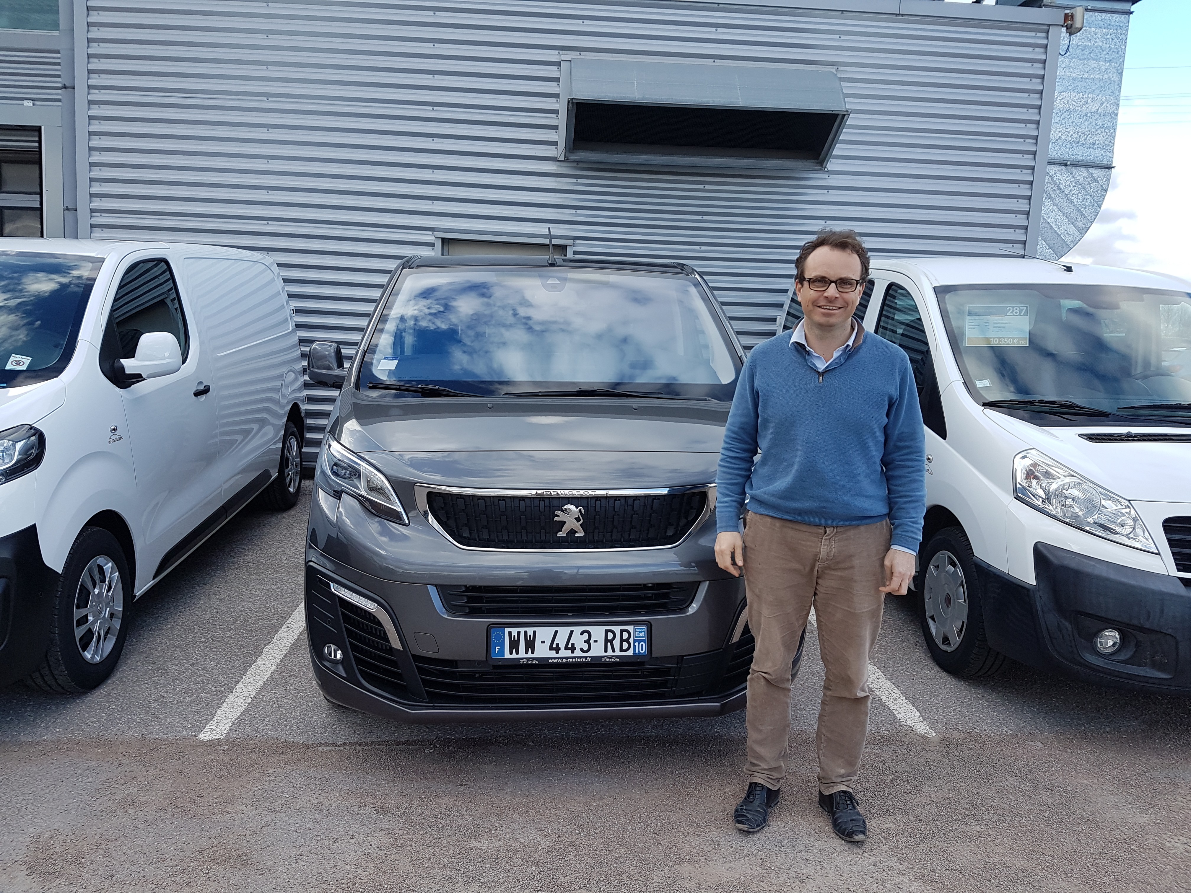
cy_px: 446
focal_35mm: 26
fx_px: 895
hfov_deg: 67.3
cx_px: 596
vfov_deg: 53.1
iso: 40
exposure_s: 1/501
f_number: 1.7
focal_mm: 4.2
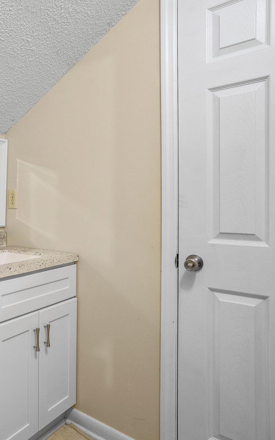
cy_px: 214
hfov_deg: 41.6
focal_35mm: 27
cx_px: 17
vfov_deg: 68.4
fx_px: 324
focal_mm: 17
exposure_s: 1/2.5
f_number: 8
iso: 500
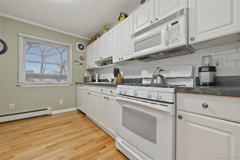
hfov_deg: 104.3
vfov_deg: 81.2
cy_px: 80
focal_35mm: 14
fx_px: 93
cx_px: 120
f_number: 11
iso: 250
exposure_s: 1/6
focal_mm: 14
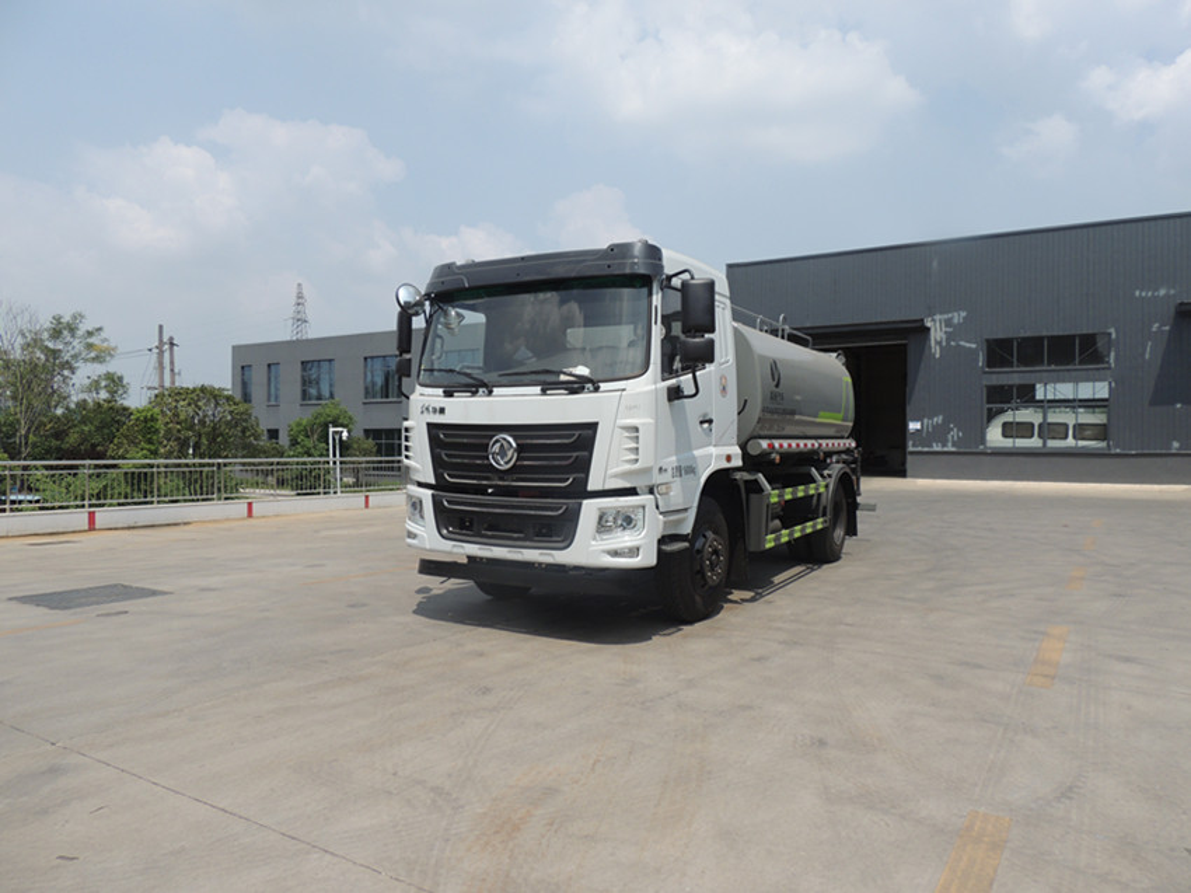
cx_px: 596
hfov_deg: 71.6
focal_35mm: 24
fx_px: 826
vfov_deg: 56.8
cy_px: 446
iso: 100
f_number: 3.3
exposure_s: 1/1250
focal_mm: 4.3
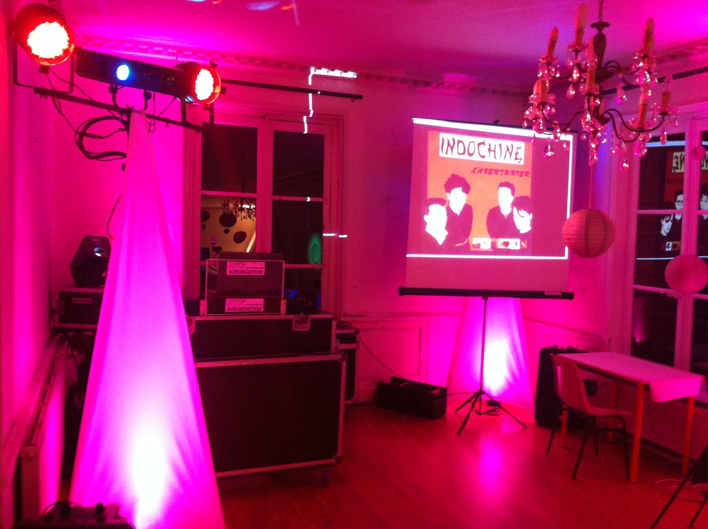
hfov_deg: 52.7
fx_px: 715
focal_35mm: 35
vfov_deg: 40.6
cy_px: 264
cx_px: 354
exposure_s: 1/15
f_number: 2.8
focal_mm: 3.85
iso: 320
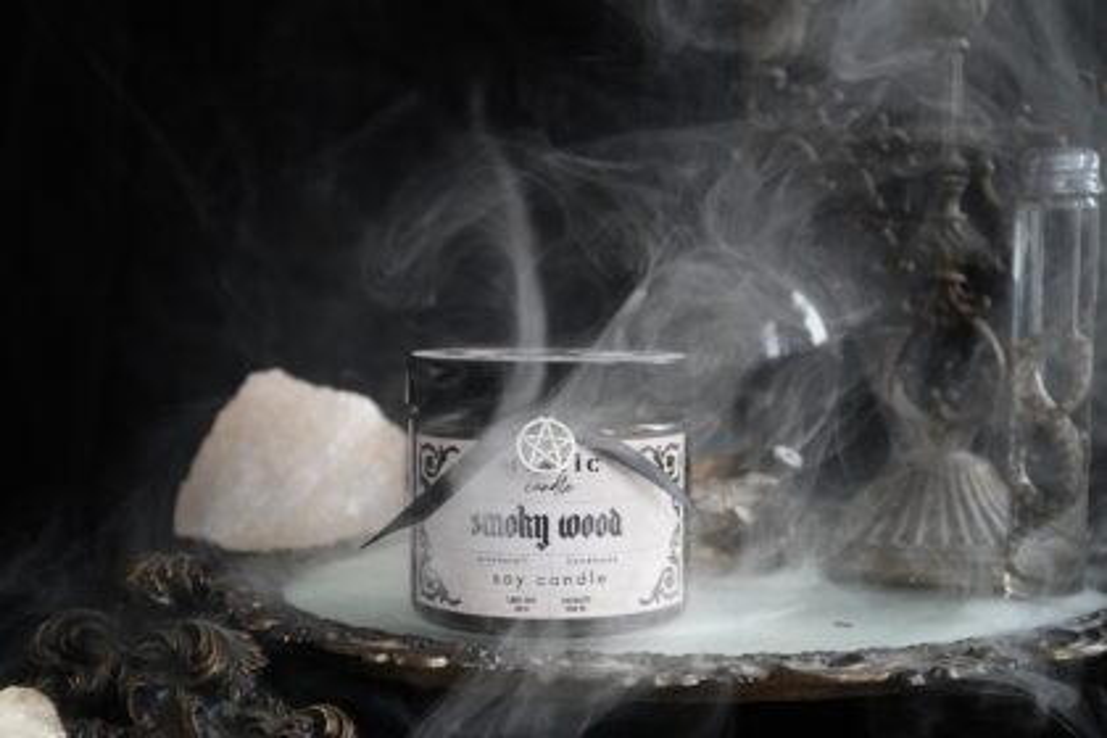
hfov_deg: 49.6
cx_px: 554
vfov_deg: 34.2
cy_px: 369
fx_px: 1199
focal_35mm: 39
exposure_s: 1/160
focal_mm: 26
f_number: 4
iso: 3200
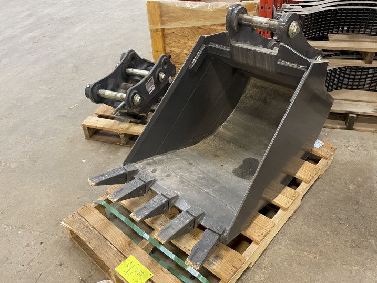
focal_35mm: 29
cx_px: 208
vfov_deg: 48.2
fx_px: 316
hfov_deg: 61.5
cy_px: 135
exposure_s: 1/60
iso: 320
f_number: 1.6
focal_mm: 4.2
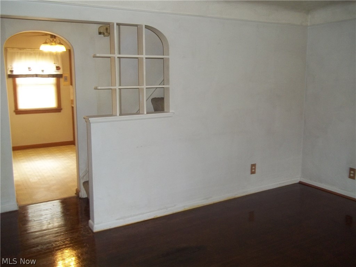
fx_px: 329
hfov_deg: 56.8
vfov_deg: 44.2
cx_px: 178
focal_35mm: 32
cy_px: 134
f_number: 2.9
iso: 160
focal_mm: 5.7
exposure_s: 1/30
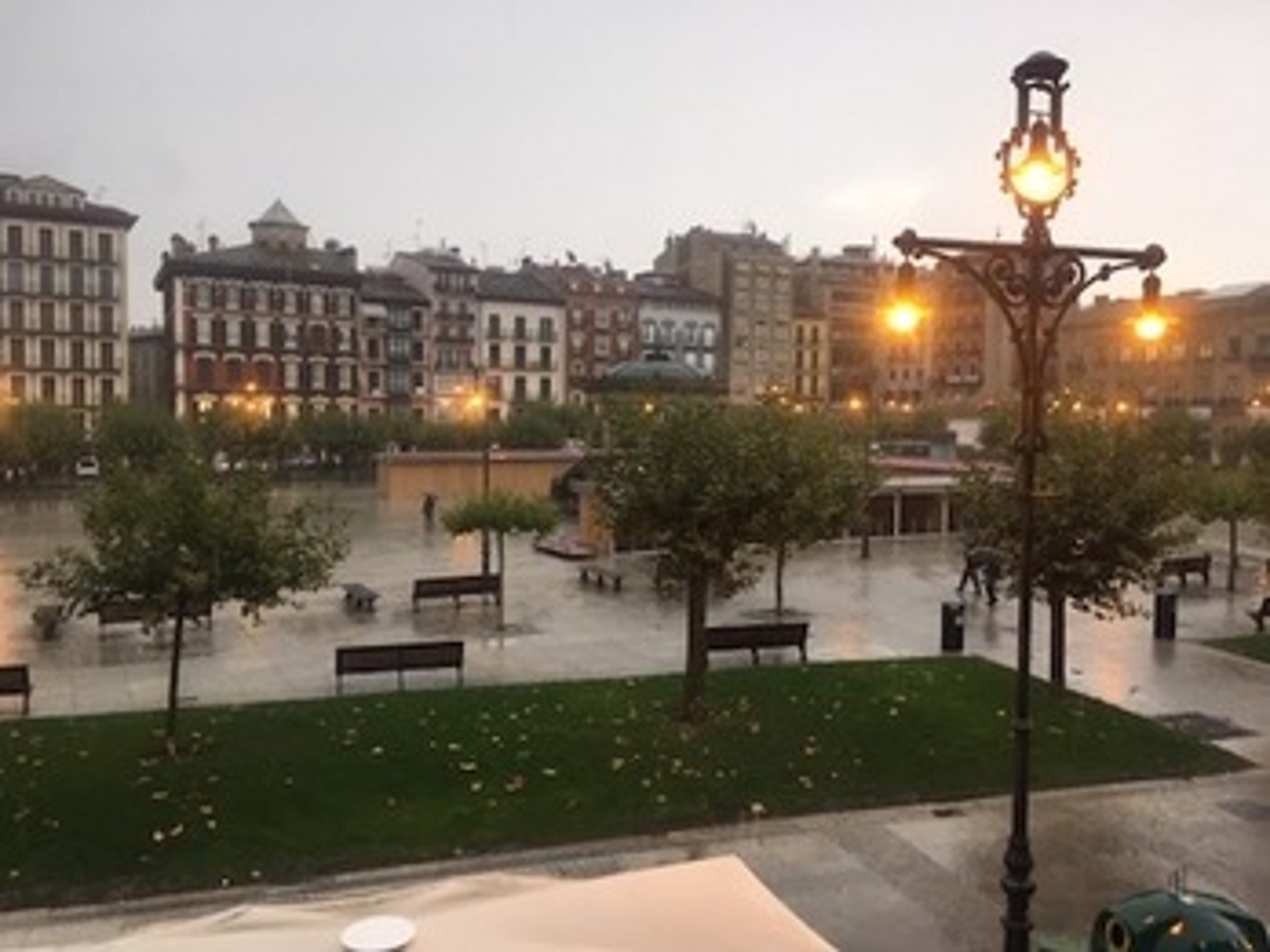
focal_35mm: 29
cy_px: 476
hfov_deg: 61.7
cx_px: 635
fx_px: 1064
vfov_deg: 48.2
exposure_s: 1/33
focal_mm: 4.15
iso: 25
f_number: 2.2
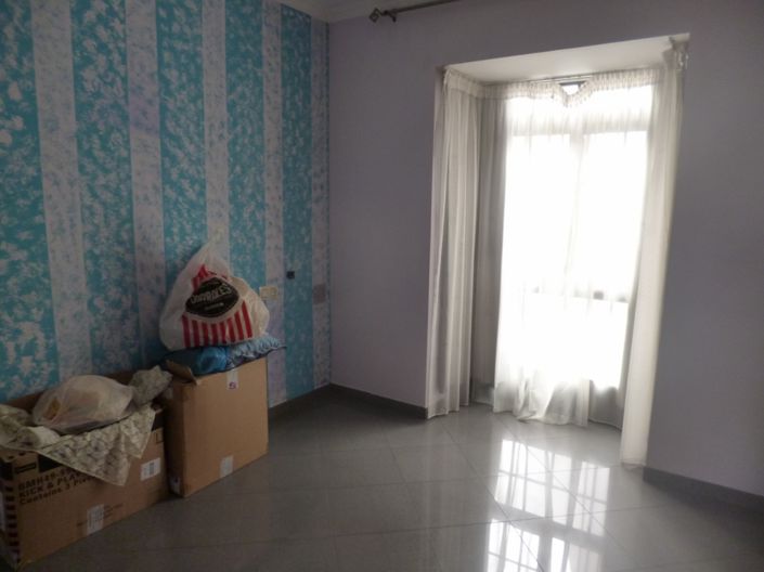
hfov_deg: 71.6
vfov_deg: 56.8
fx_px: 529
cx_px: 382
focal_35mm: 24
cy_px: 286
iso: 200
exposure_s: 1/60
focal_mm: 4.3
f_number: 2.5
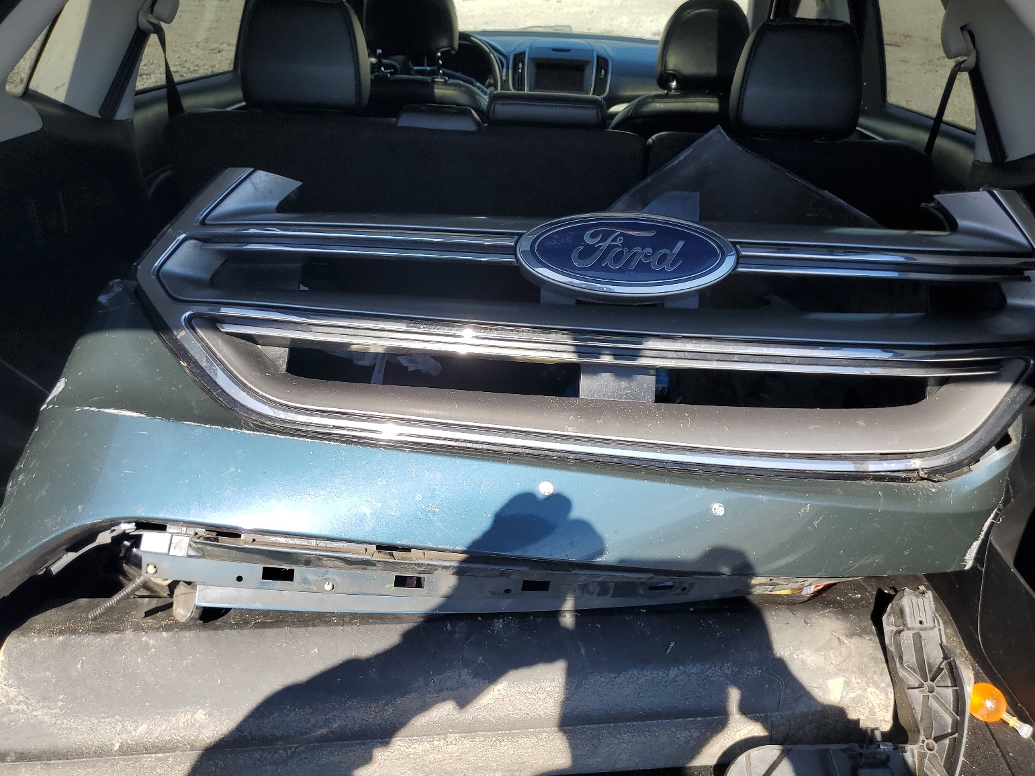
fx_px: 807
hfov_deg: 65.3
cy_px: 381
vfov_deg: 51.4
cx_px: 510
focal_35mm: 27
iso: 50
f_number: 1.5
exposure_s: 1/1429
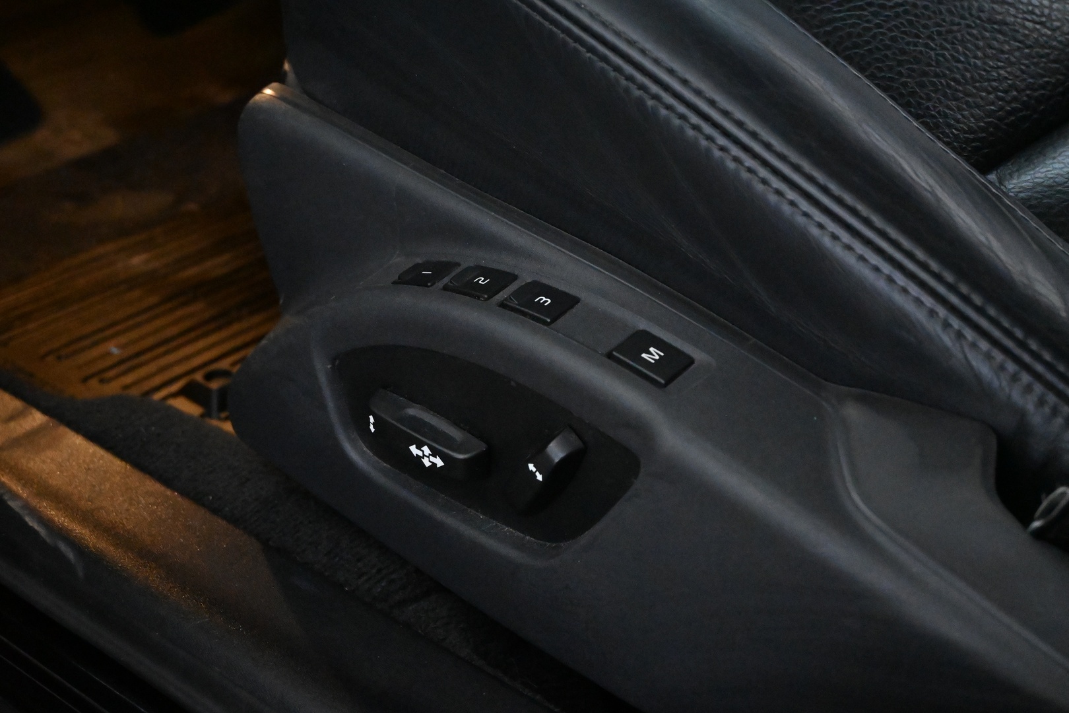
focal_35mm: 62
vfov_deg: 22.1
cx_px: 534
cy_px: 356
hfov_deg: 32.6
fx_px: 1826
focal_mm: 41
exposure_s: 1/60
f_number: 5.6
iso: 12800
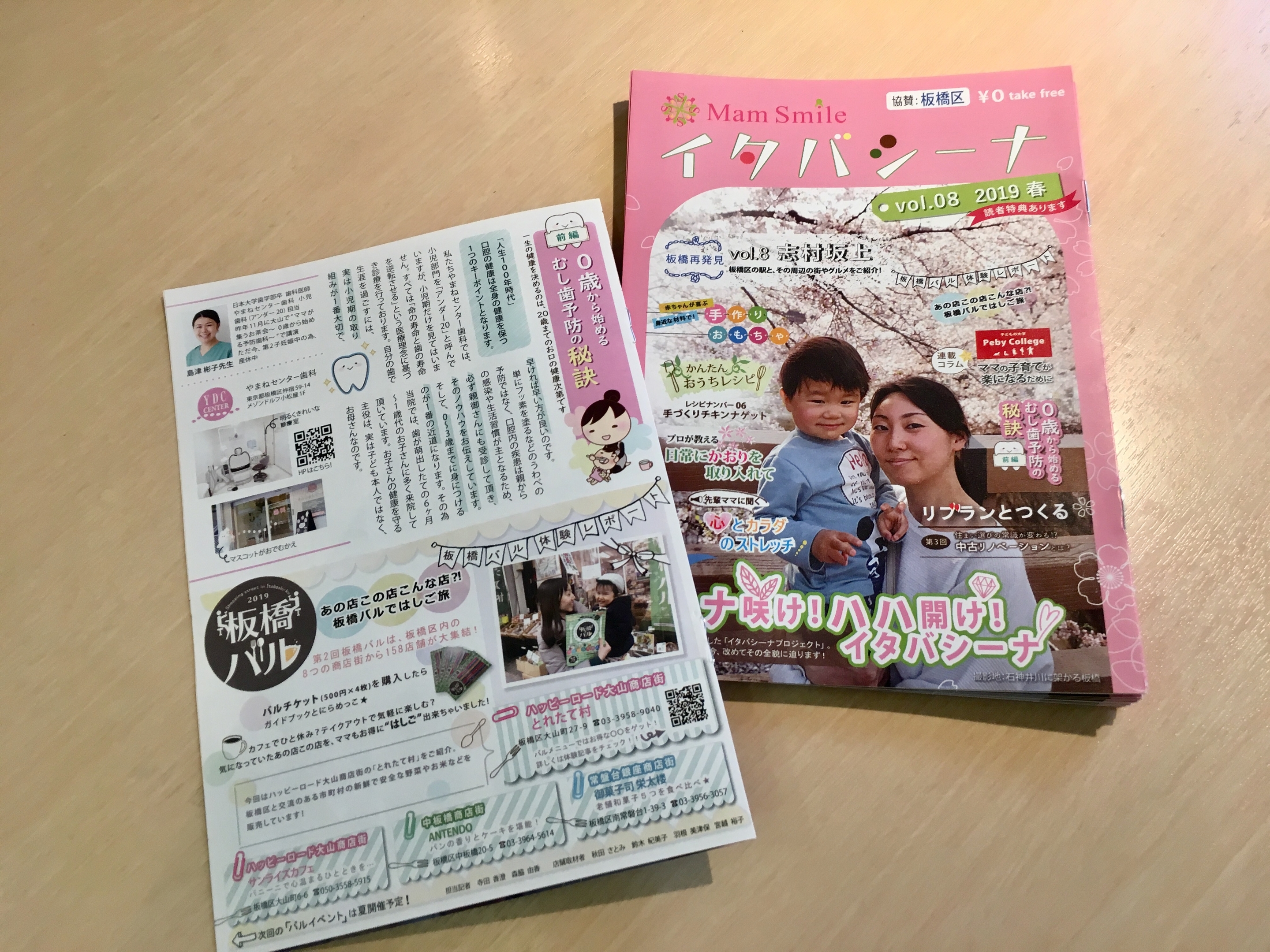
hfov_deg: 61.7
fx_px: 1064
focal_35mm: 29
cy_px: 476
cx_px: 635
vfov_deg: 48.2
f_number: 2.2
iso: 32
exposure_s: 1/33
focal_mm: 4.2
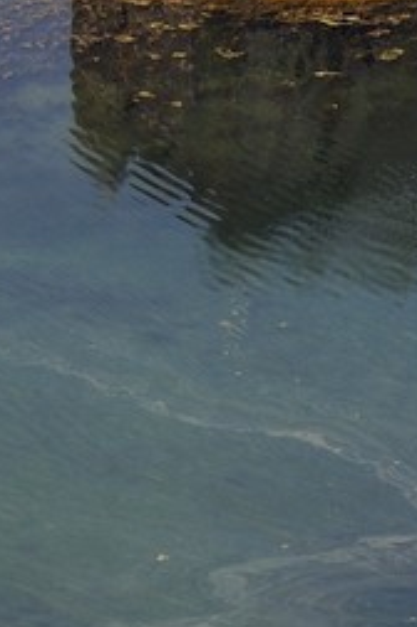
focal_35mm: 1266
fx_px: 22055
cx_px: 99
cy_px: -791
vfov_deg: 1.6
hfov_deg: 1.1
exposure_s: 1/800
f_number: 3.5
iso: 200
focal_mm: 200
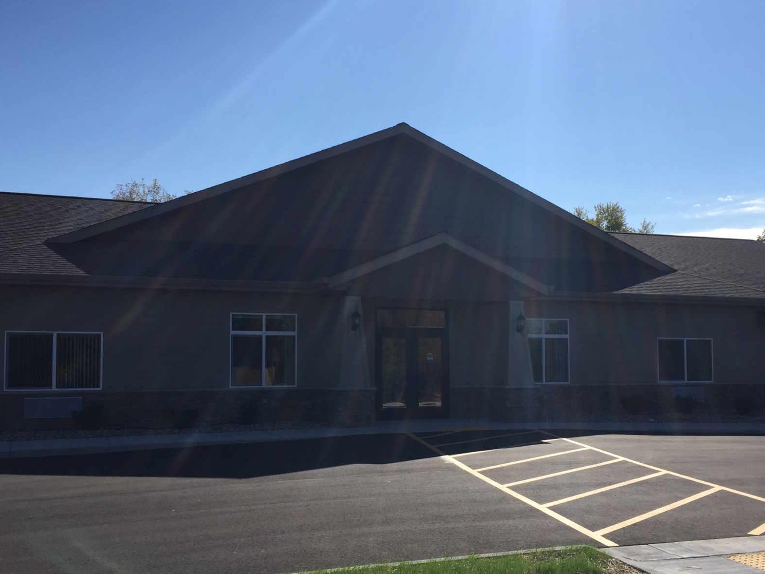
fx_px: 840
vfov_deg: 37.6
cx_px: 407
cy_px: 331
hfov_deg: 48.9
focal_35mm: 38
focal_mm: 4.15
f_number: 2.2
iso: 32
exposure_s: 1/3300
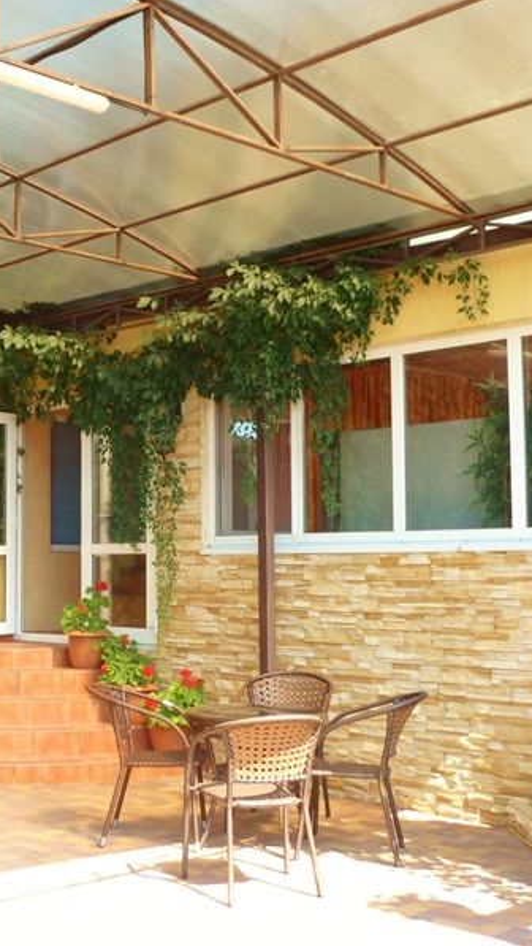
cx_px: 38
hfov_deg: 21.7
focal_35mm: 54
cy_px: 472
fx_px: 1354
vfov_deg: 38.5
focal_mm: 6.1
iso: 80
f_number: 3.6
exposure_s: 1/60
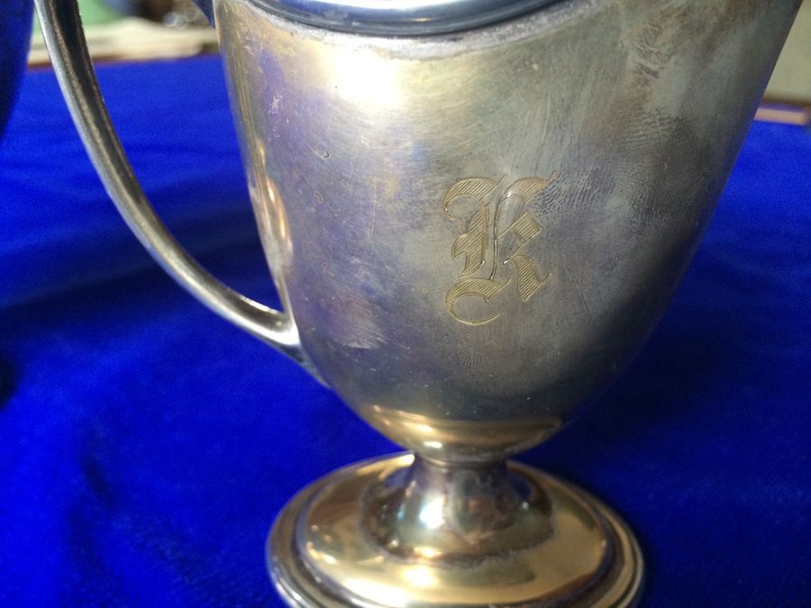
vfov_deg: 46.8
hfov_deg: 60.0
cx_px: 406
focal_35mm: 30
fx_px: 703
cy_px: 304
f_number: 2.2
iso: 160
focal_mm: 4.12
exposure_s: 1/30
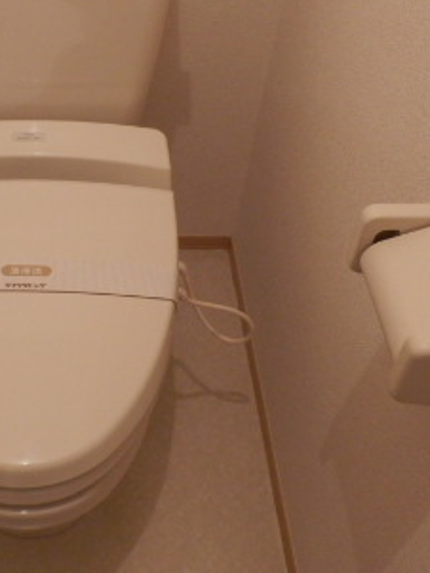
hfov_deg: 27.4
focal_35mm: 51
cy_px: 265
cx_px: 34
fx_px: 844
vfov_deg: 37.5
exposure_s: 1/30
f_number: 3
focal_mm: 4.2
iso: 400
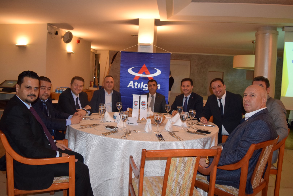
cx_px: 146
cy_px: 98
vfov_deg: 47.9
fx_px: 220
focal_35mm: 27
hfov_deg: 67.4
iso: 1600
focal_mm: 18
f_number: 3.5
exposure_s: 1/60
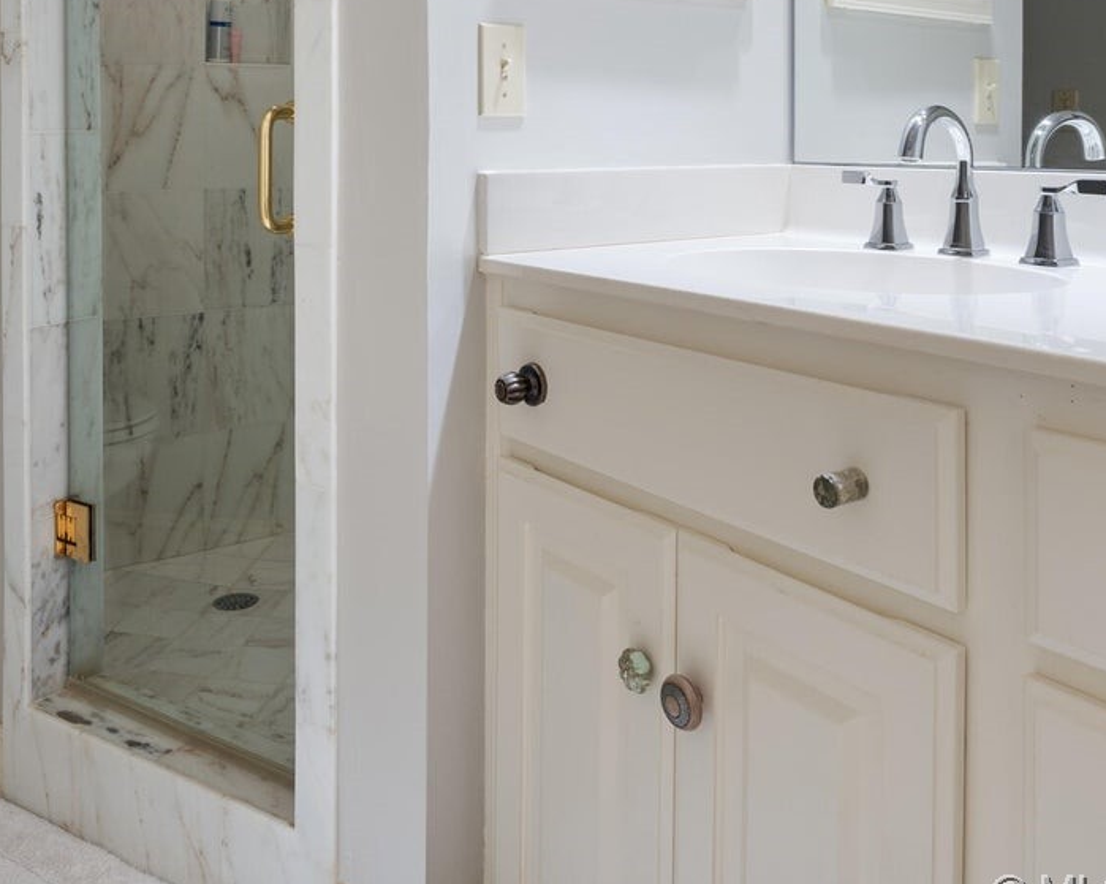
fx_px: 1121
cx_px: 464
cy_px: 128
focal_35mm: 34
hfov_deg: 52.3
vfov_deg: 40.5
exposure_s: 1/2.5
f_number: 9
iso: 200
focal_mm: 16.6
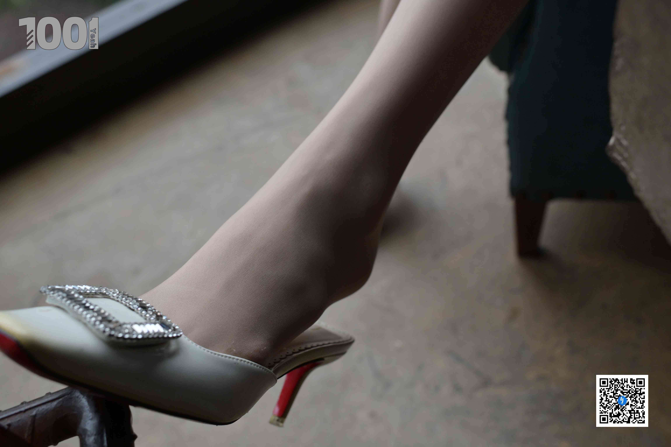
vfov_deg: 37.9
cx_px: 336
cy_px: 224
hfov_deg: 54.4
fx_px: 652
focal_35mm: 35
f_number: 5.6
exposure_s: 1/250
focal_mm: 35
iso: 800
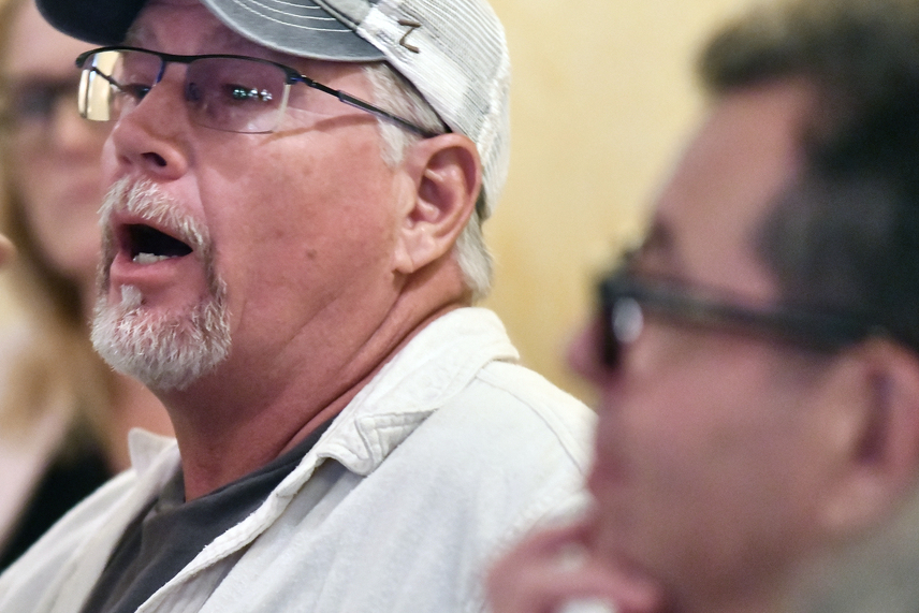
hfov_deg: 6.4
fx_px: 8272
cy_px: 352
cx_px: 201
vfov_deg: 4.2
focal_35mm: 324
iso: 8000
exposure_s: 1/60
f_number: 4
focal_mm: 185
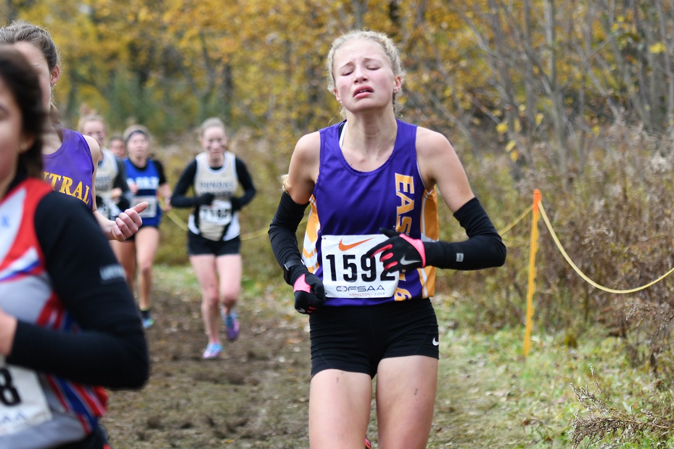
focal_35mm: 112
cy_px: 224
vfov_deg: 12.2
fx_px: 2106
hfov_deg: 18.2
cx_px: 337
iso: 280
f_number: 2.8
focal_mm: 75
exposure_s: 1/1000
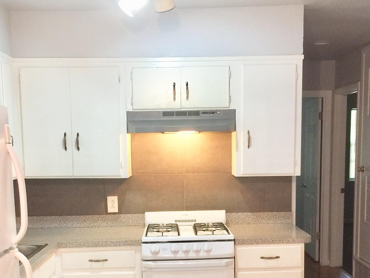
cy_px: 212
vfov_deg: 28.6
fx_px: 534
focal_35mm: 50
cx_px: 179
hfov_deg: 38.2
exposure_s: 1/15
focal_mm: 4.15
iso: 80
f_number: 2.2
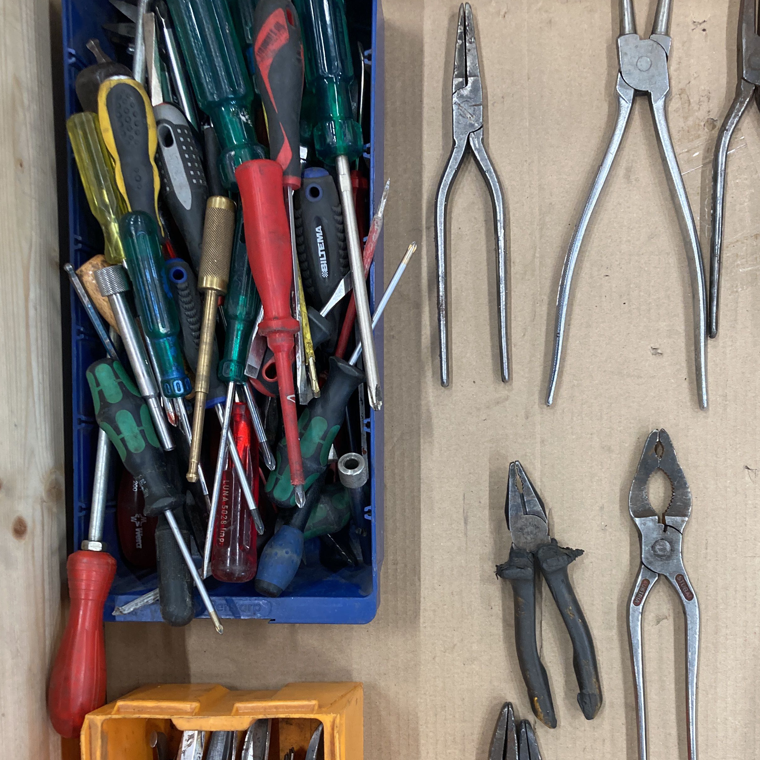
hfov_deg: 40.7
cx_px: 459
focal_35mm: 41
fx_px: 1018
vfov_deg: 40.0
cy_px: 551
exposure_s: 1/60
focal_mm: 3.99
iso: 100
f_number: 1.8
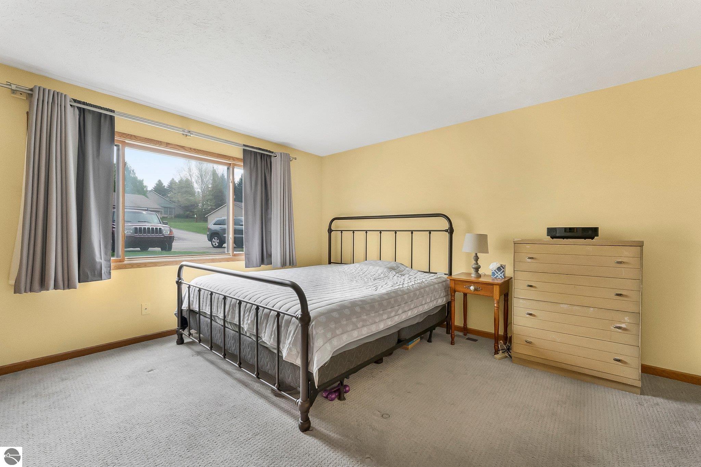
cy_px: 234
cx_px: 350
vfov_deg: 78.8
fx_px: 284
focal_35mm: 15
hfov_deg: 101.9
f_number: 13
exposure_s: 1/60
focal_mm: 14.6
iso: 12800
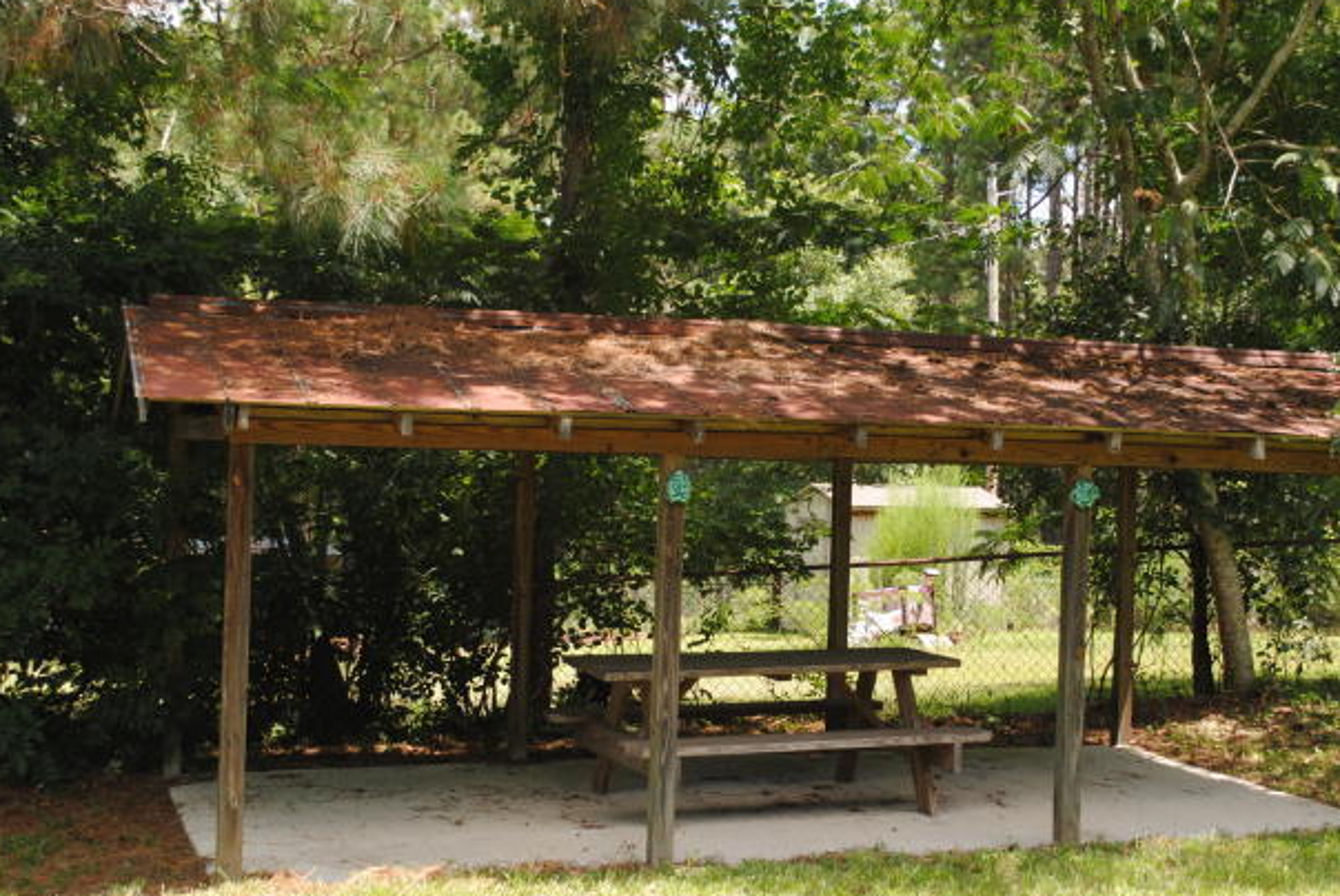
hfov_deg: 35.0
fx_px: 2124
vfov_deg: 23.8
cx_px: 753
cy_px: 503
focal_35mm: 57
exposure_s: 1/200
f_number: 5.6
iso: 200
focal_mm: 32
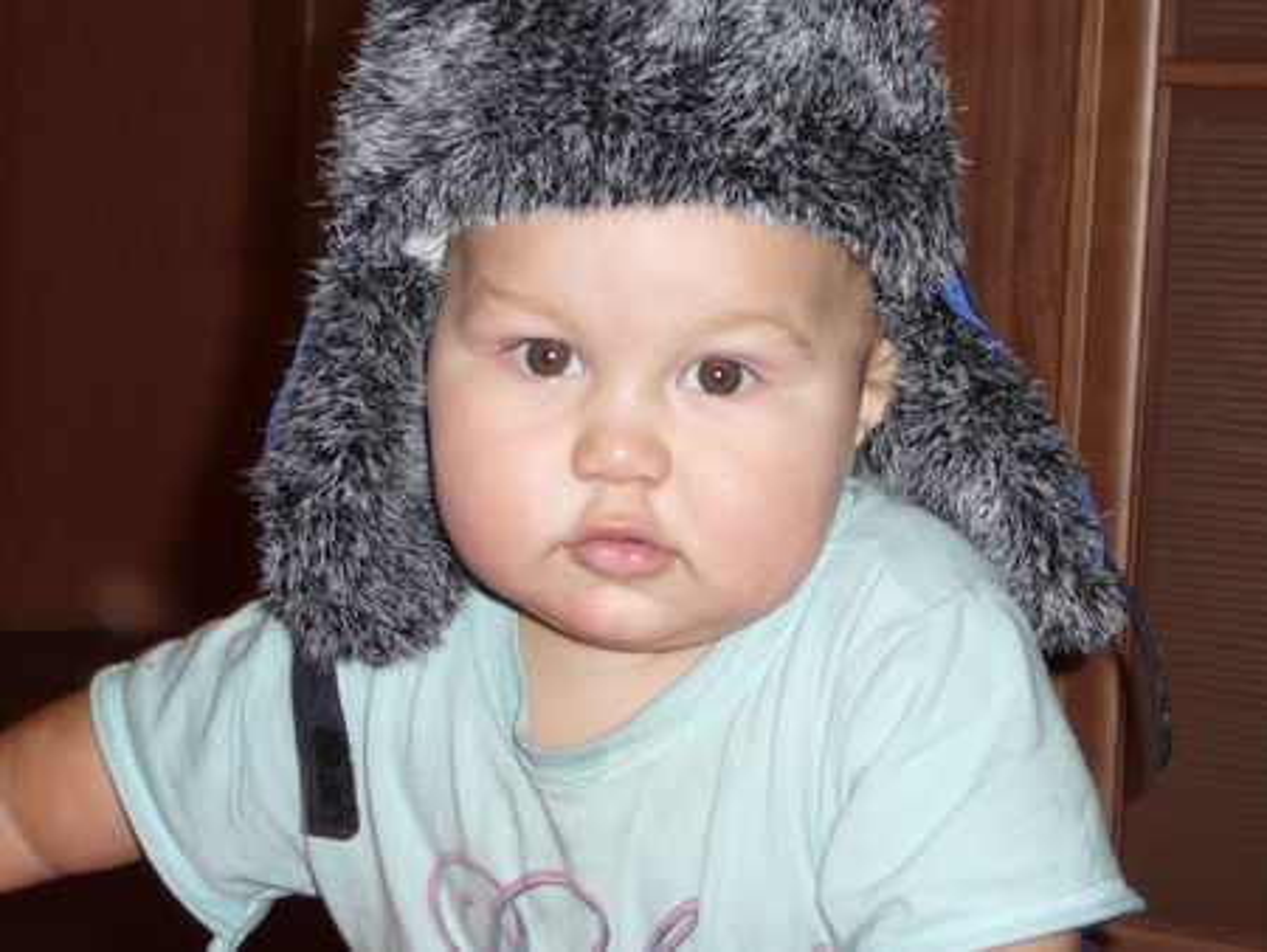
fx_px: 3003
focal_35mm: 82
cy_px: 476
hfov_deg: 23.8
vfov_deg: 18.0
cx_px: 634
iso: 100
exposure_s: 1/30
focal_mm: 12.2
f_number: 3.8
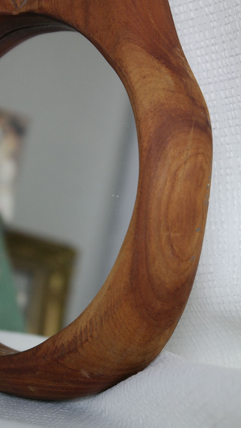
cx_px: 115
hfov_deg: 14.9
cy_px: 214
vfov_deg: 26.2
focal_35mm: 81
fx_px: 920
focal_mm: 50
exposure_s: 1/80
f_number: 5.6
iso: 800
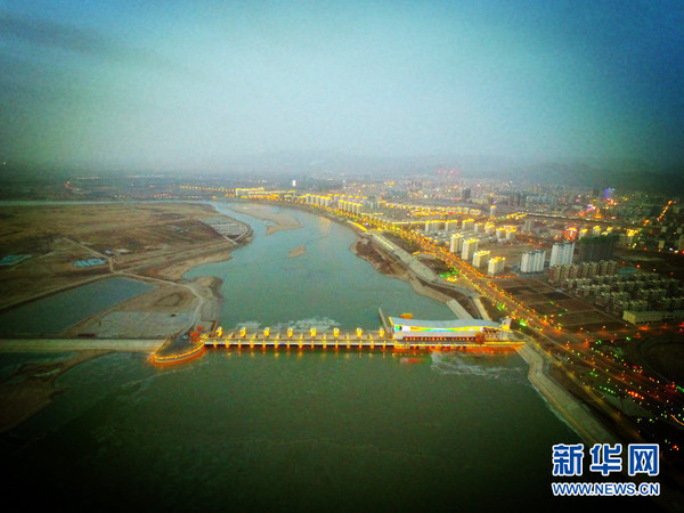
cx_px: 342
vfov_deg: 66.0
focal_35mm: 20
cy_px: 256
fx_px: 395
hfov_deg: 81.7
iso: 550
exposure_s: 1/15
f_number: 2.8
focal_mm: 3.61
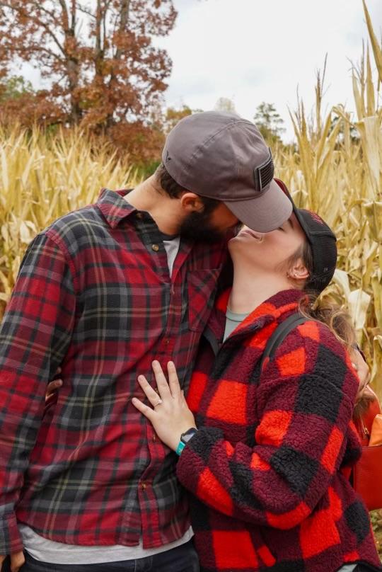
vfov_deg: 35.0
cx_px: 191
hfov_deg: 23.8
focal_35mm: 57
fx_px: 906
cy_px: 286
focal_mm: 38
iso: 1600
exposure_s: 1/500
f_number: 8
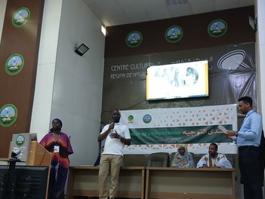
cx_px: 158
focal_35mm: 37
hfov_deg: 49.8
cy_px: 126
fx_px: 284
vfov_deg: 38.5
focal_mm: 3.98
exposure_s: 1/33.3
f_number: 1.8
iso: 200
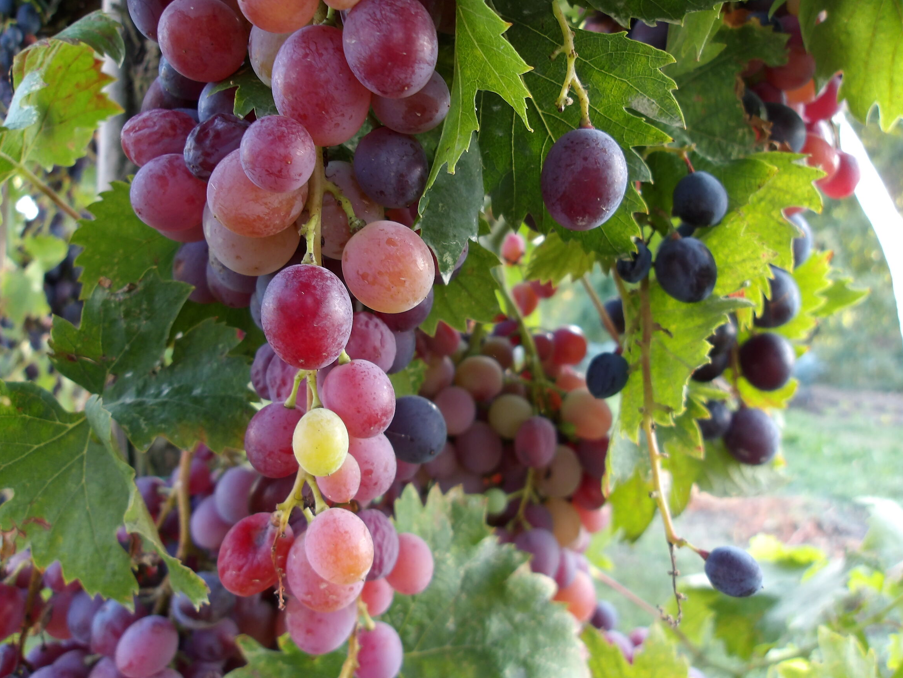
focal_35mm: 28
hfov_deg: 63.4
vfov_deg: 49.7
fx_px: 730
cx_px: 445
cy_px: 330
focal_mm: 4.9
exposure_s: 1/57
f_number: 3
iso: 100
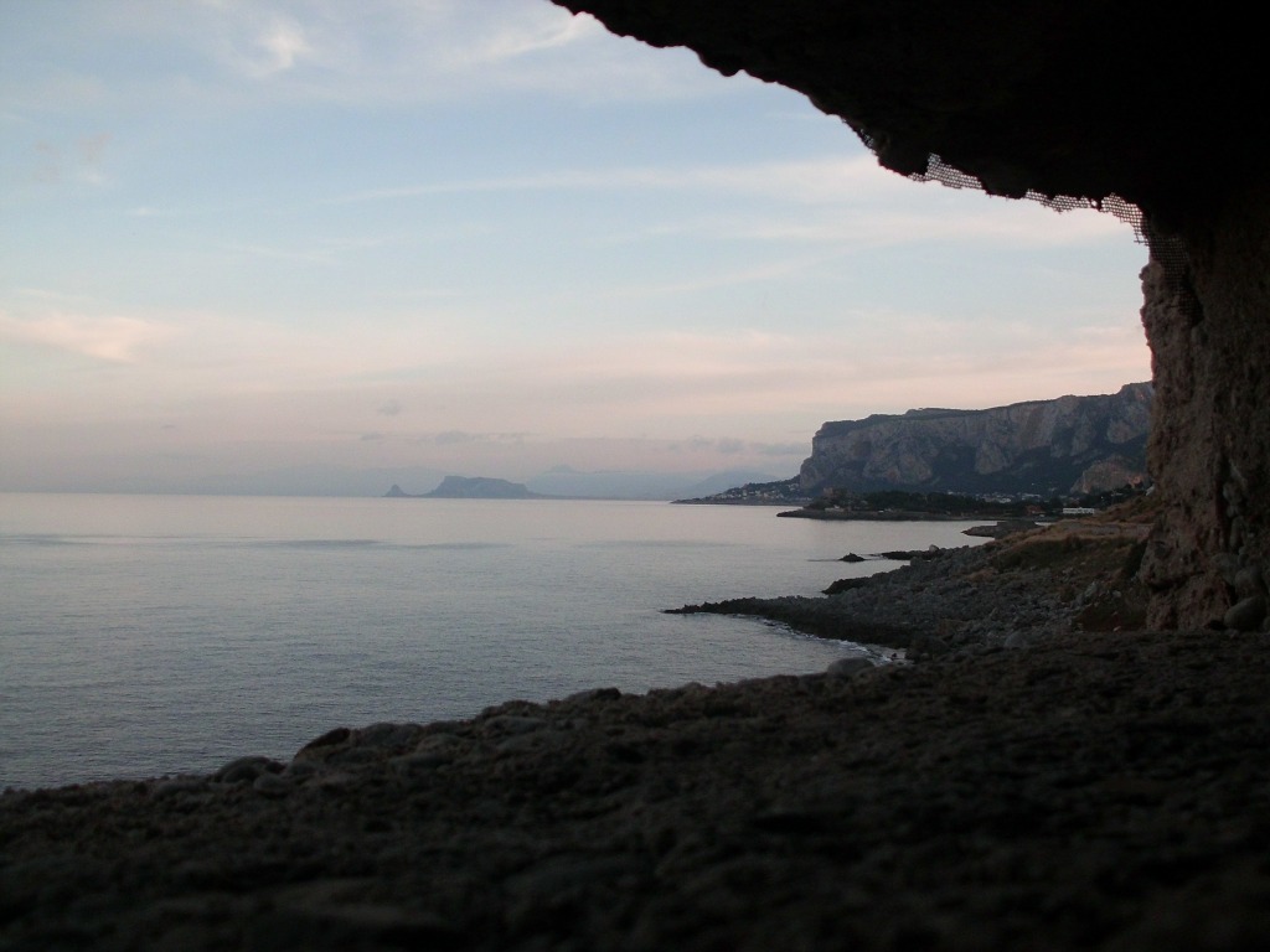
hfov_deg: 51.4
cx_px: 635
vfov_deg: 39.7
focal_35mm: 36
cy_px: 476
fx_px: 1321
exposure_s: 1/80
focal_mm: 6.3
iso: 100
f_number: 7.3
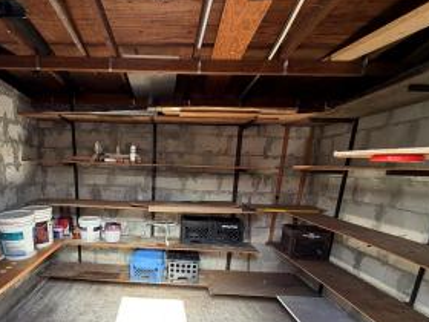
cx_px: 153
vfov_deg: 63.7
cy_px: 224
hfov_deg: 79.8
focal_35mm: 20
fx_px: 248
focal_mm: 2.22
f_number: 2.2
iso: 125
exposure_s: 1/121
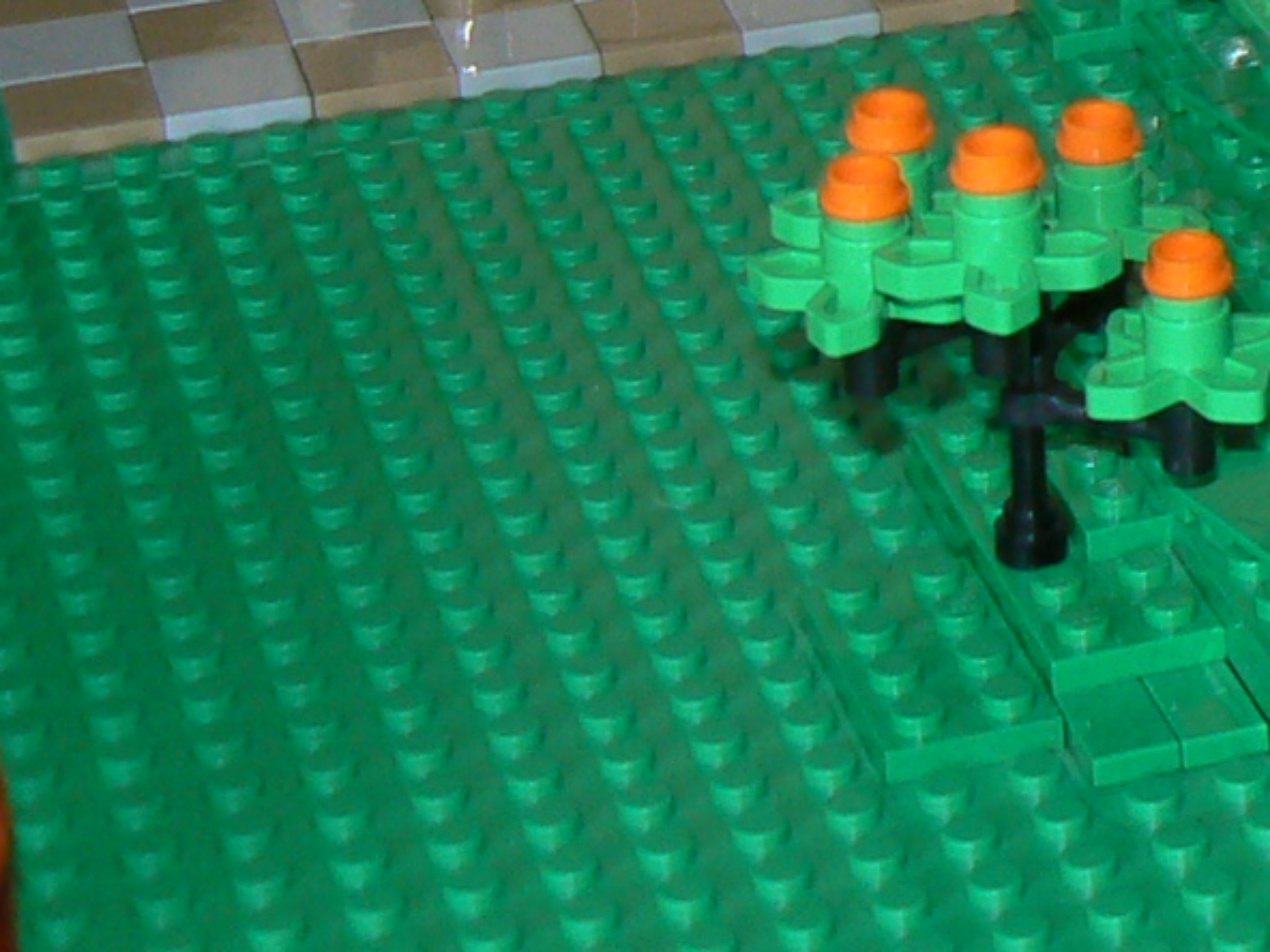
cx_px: 2220
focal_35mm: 140
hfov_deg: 12.9
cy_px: -866
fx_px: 5136
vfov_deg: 9.9
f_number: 2.8
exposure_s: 1/25
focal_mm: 6
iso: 100
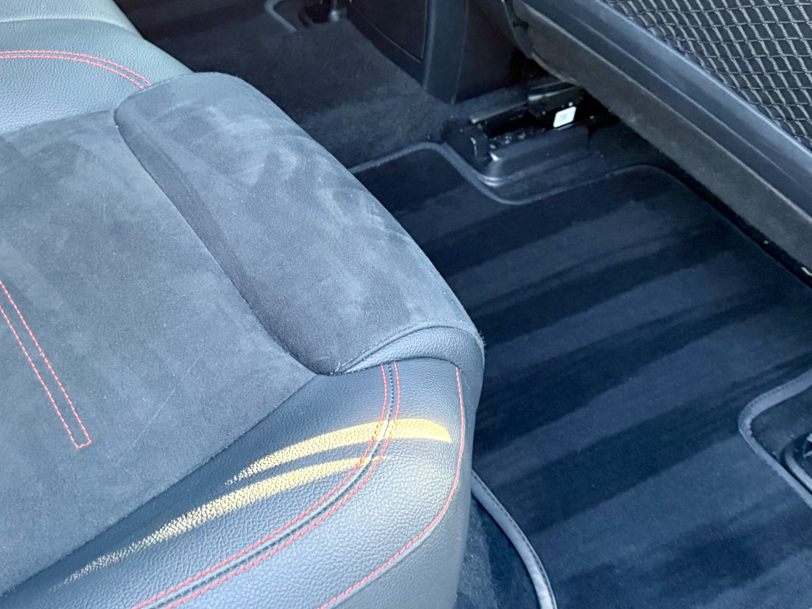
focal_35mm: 52
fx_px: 1220
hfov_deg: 36.2
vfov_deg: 27.8
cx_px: 236
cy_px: 177
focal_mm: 6.76
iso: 640
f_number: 1.78
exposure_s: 1/60
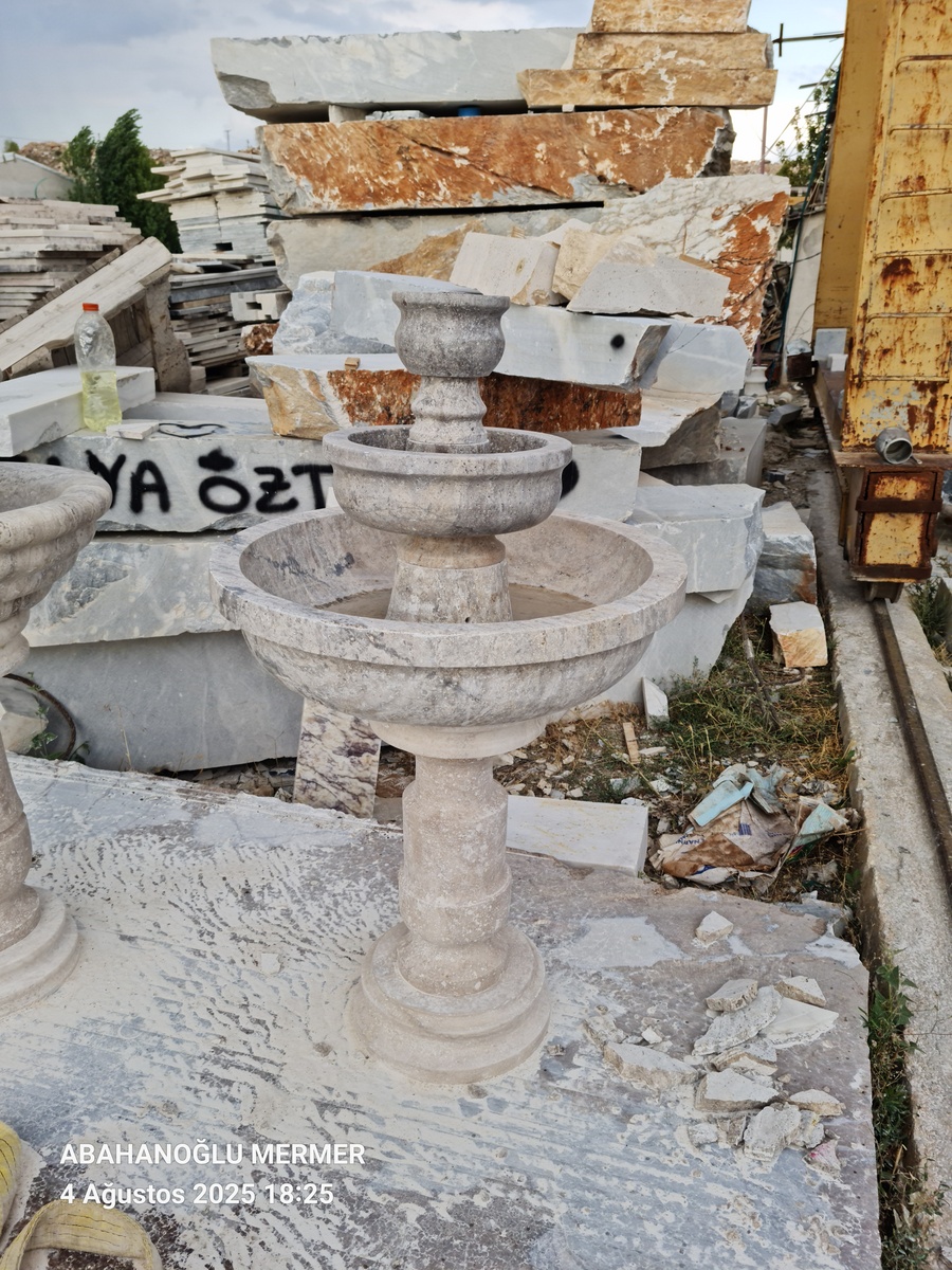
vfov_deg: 65.3
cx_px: 476
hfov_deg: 51.4
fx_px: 990
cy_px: 635
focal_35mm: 27
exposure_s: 1/100
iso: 25
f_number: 2
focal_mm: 5.9
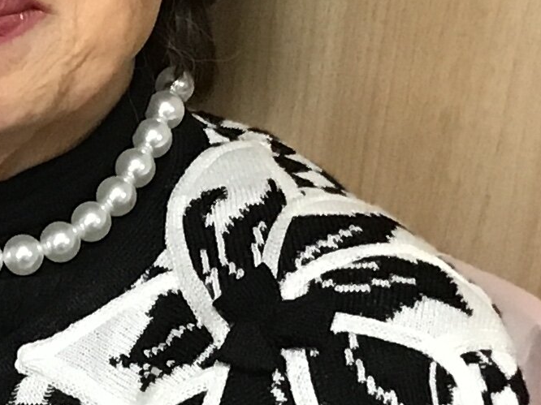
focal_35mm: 152
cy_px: 263
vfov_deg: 9.8
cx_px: -175
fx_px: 2375
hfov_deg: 12.6
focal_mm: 3.3
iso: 125
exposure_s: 1/30
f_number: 2.4
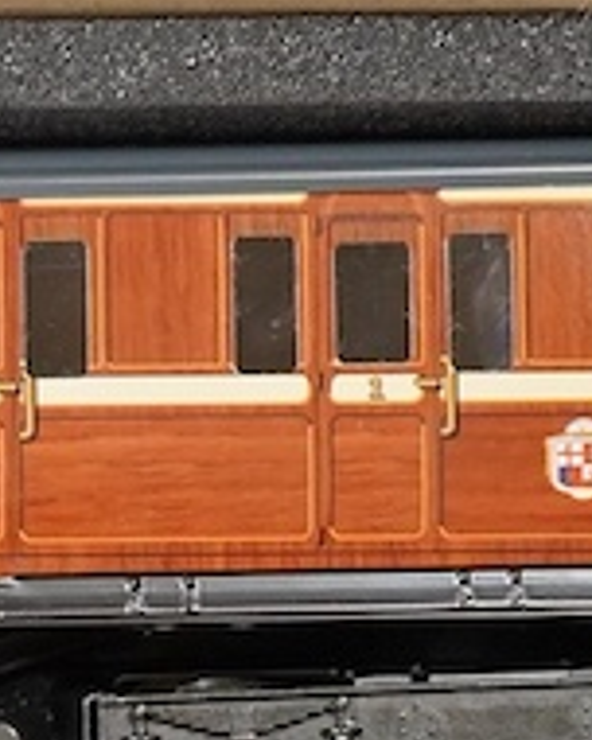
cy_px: 923
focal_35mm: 250
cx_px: -399
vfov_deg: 7.7
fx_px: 5475
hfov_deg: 6.1
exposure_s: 1/125
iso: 2000
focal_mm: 30
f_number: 6.3
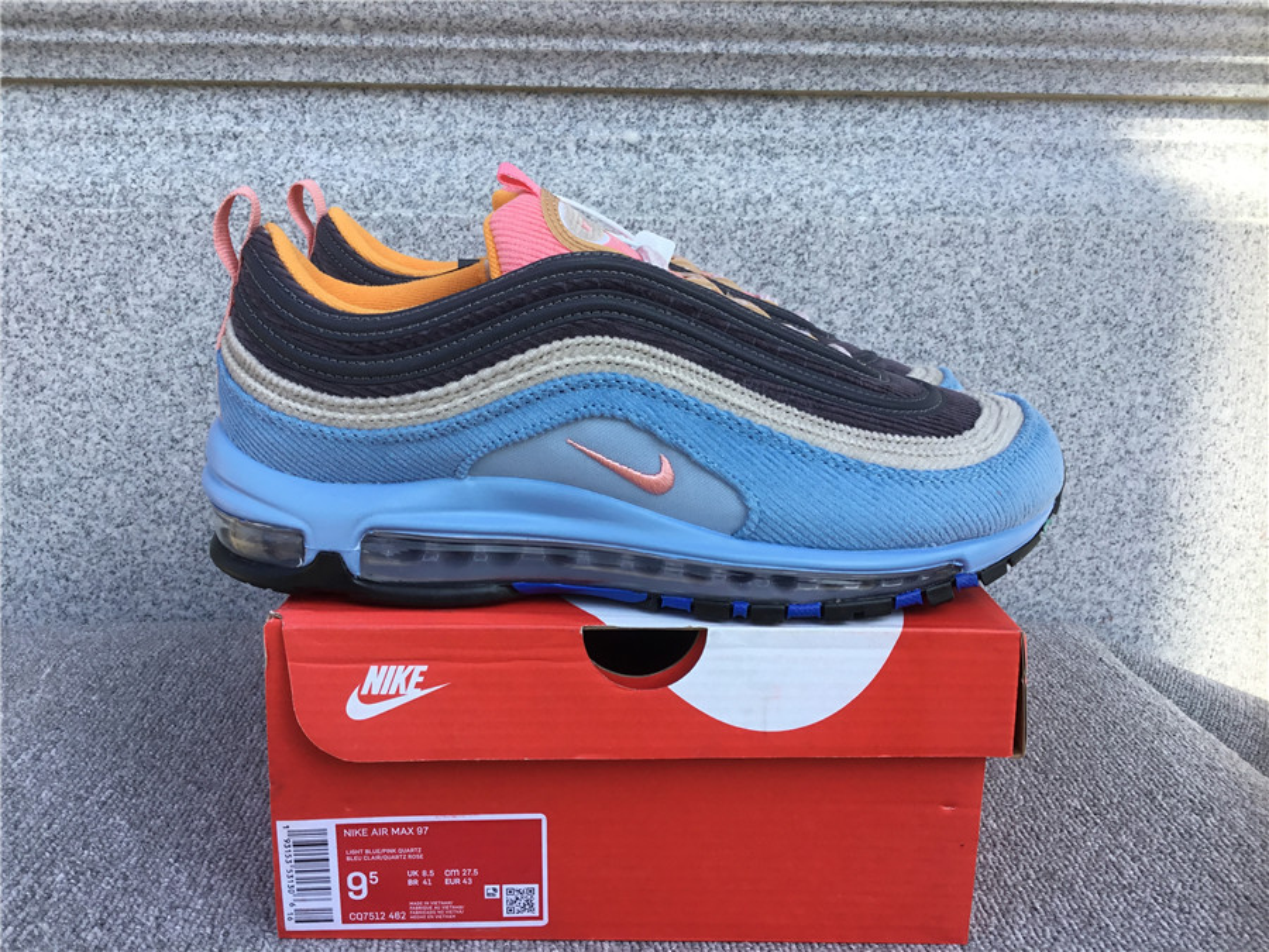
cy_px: 476
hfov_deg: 58.4
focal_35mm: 31
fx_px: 1136
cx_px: 634
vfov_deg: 45.4
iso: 25
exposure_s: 1/395
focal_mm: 3.3
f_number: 2.4
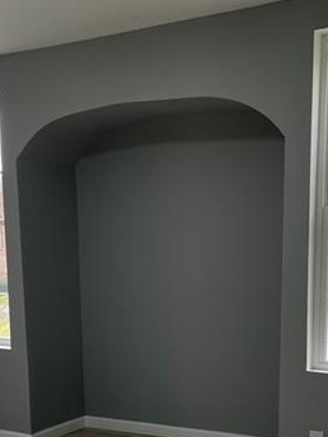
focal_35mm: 58
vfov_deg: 32.1
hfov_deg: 25.2
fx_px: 733
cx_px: 137
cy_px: 368
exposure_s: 1/120
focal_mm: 4.2
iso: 80
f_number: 1.6
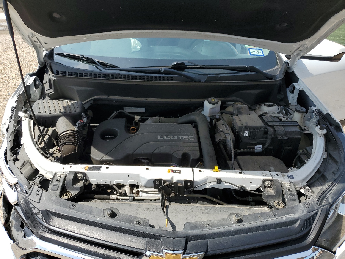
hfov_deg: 67.3
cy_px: 130
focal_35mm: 26
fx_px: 259
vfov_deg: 53.1
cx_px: 172
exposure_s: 1/2000
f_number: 1.5
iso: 50
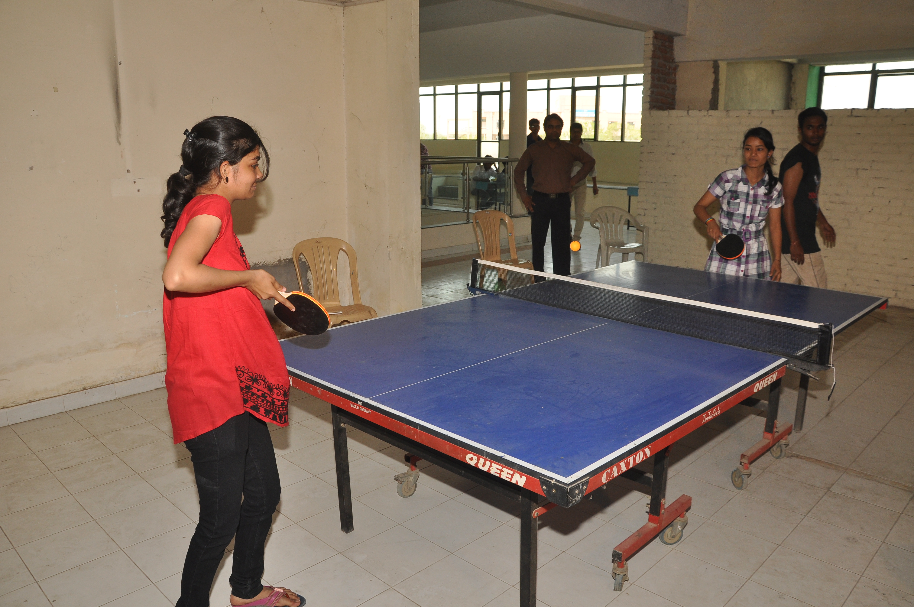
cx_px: 457
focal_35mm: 27
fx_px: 685
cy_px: 304
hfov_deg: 67.4
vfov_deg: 47.8
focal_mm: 18
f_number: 7.1
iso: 400
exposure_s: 1/125
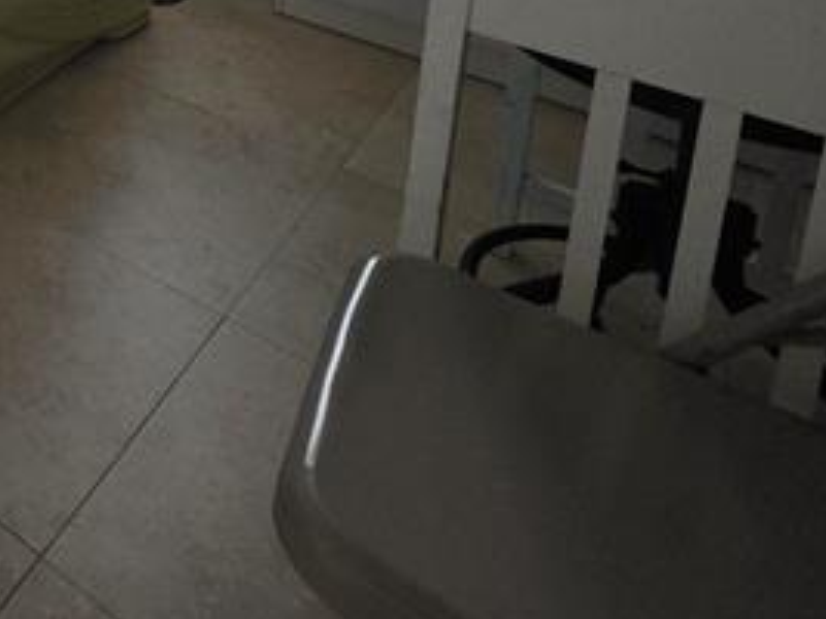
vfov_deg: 27.5
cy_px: -269
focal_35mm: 39
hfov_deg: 34.1
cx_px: -251
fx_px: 930
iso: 1000
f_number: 1.9
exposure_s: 1/40
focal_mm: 2.2
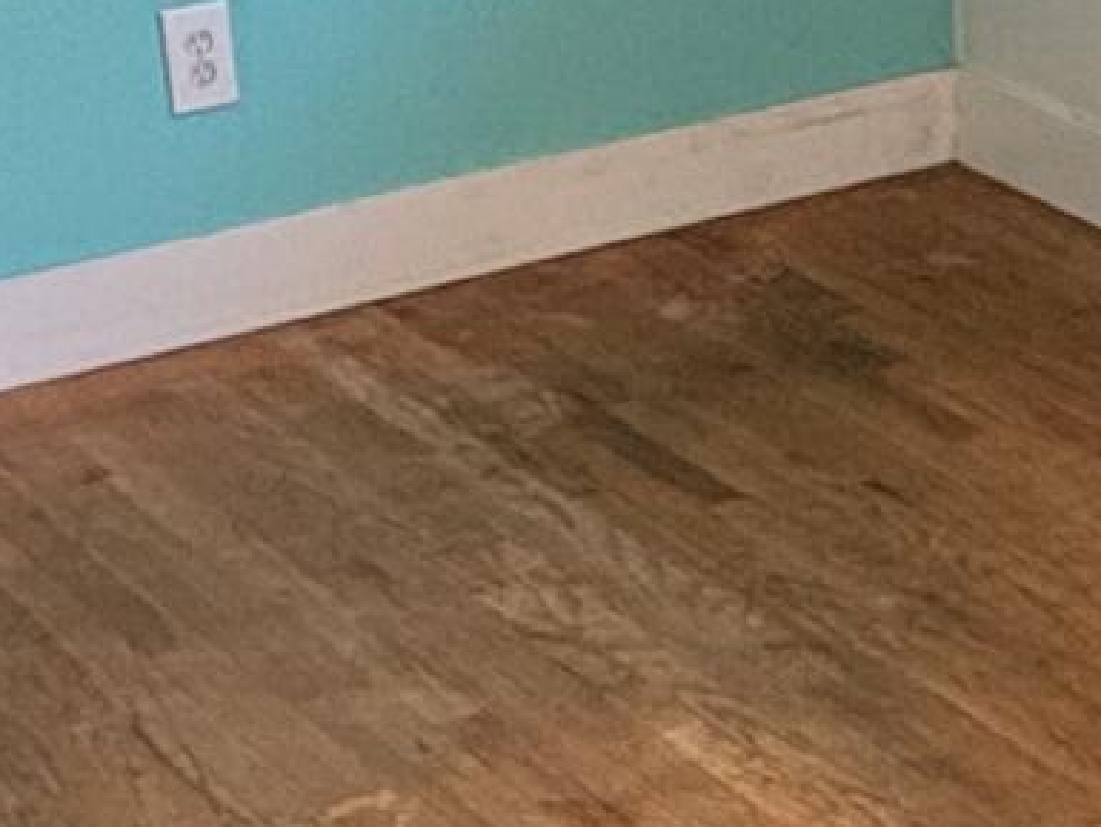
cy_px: 758
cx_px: 1030
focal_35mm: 109
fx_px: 3468
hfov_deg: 17.7
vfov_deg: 13.5
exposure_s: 1/120
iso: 250
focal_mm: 2.22
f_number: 2.2
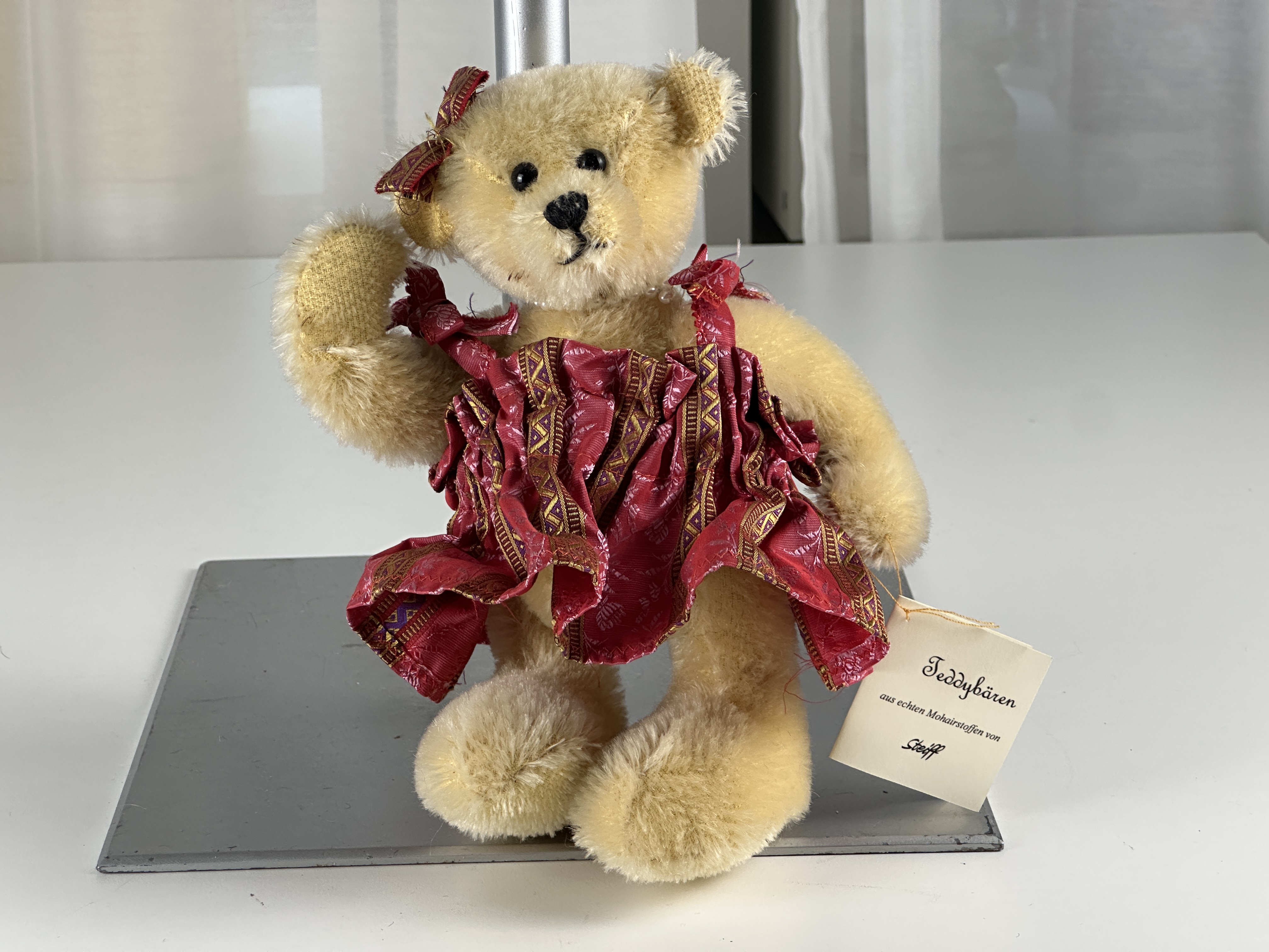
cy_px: 476
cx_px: 634
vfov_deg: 19.1
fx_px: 2823
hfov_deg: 25.3
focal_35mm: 77
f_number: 2.8
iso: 100
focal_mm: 9
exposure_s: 1/100
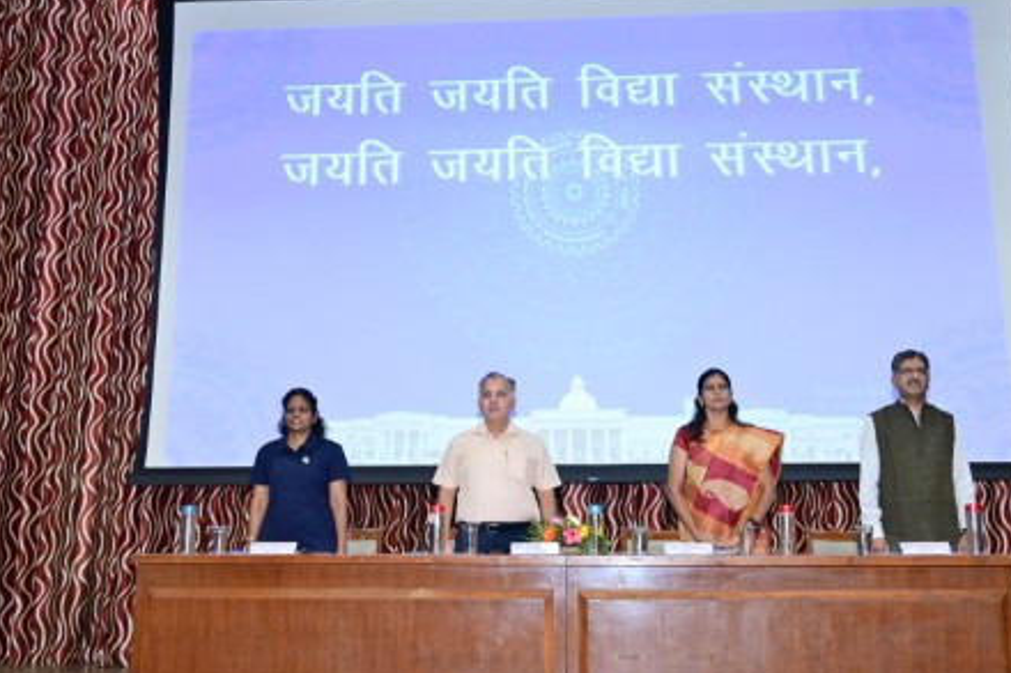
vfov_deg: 36.1
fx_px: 1034
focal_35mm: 37
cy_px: 356
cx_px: 545
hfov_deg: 52.1
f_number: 5
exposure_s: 1/100
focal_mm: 22.5
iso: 2000
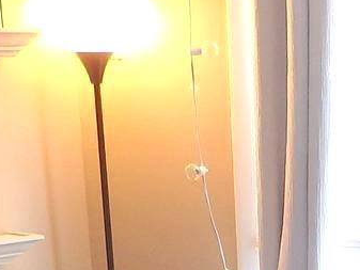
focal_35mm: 152
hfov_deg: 12.7
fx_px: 1581
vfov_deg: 8.6
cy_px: 724
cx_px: 405
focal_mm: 4.5
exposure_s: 1/30
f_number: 3
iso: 125
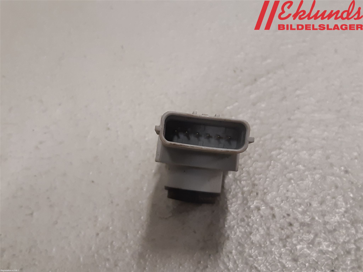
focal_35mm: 26
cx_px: 182
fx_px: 273
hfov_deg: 67.3
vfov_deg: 53.1
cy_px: 136
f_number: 1.7
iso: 125
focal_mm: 3.93
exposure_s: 1/50
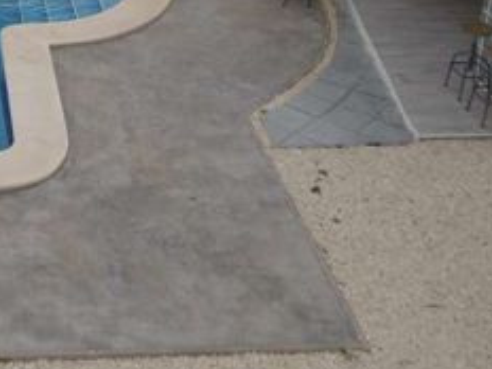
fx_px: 1038
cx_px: -3
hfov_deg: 25.3
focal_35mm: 73
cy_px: -91
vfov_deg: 18.9
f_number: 7.8
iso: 100
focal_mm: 4.3
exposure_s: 1/250
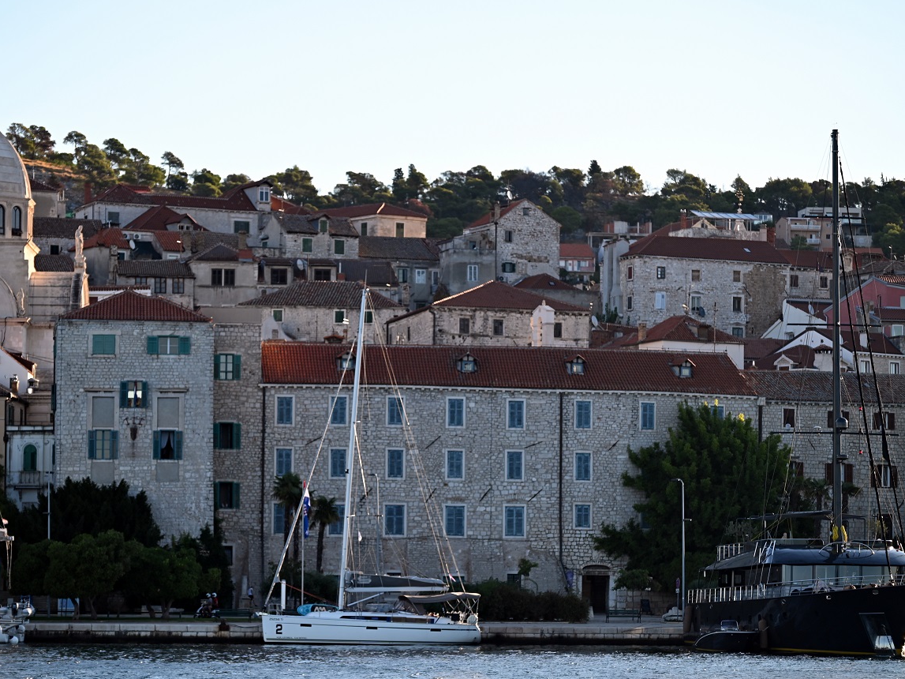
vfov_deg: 11.1
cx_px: 408
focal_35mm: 133
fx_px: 3477
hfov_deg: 14.8
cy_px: 341
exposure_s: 1/500
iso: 200
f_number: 5.6
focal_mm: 122
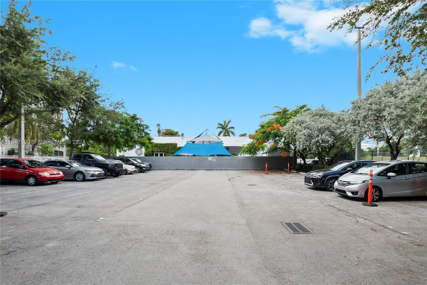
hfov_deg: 100.4
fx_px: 178
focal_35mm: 15
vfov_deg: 77.3
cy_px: 142
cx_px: 214
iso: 200
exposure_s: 1/160
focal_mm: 10
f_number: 8
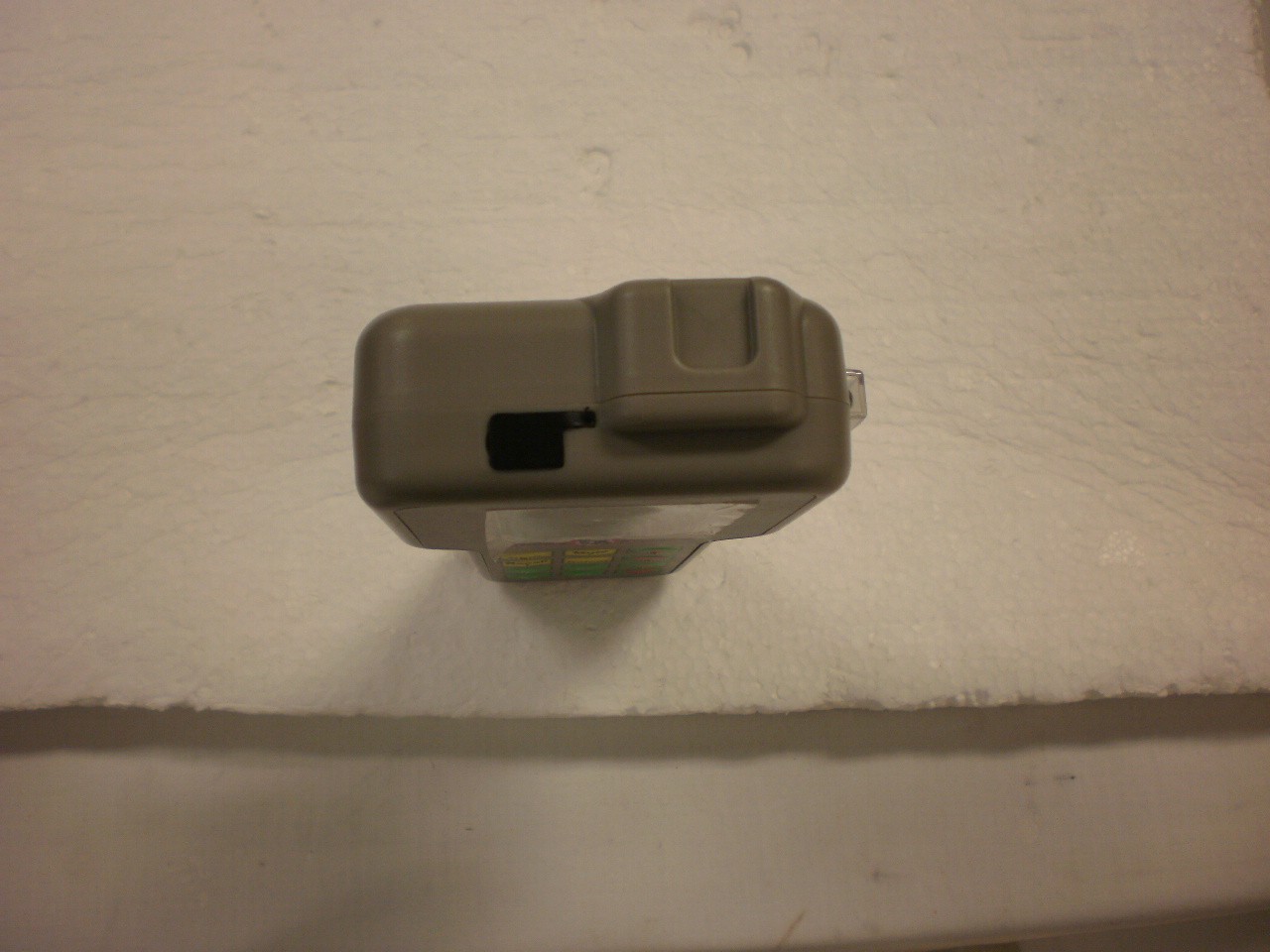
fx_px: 1321
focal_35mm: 36
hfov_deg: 51.4
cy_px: 476
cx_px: 635
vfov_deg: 39.7
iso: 100
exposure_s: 1/40
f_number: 3.1
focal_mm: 6.3
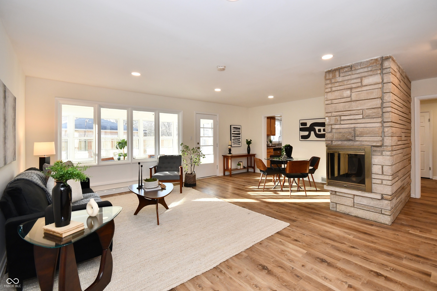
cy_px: 146
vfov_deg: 77.3
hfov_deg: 100.4
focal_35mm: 15
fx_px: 182
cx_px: 218
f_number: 6.3
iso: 640
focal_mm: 10
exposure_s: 1/80
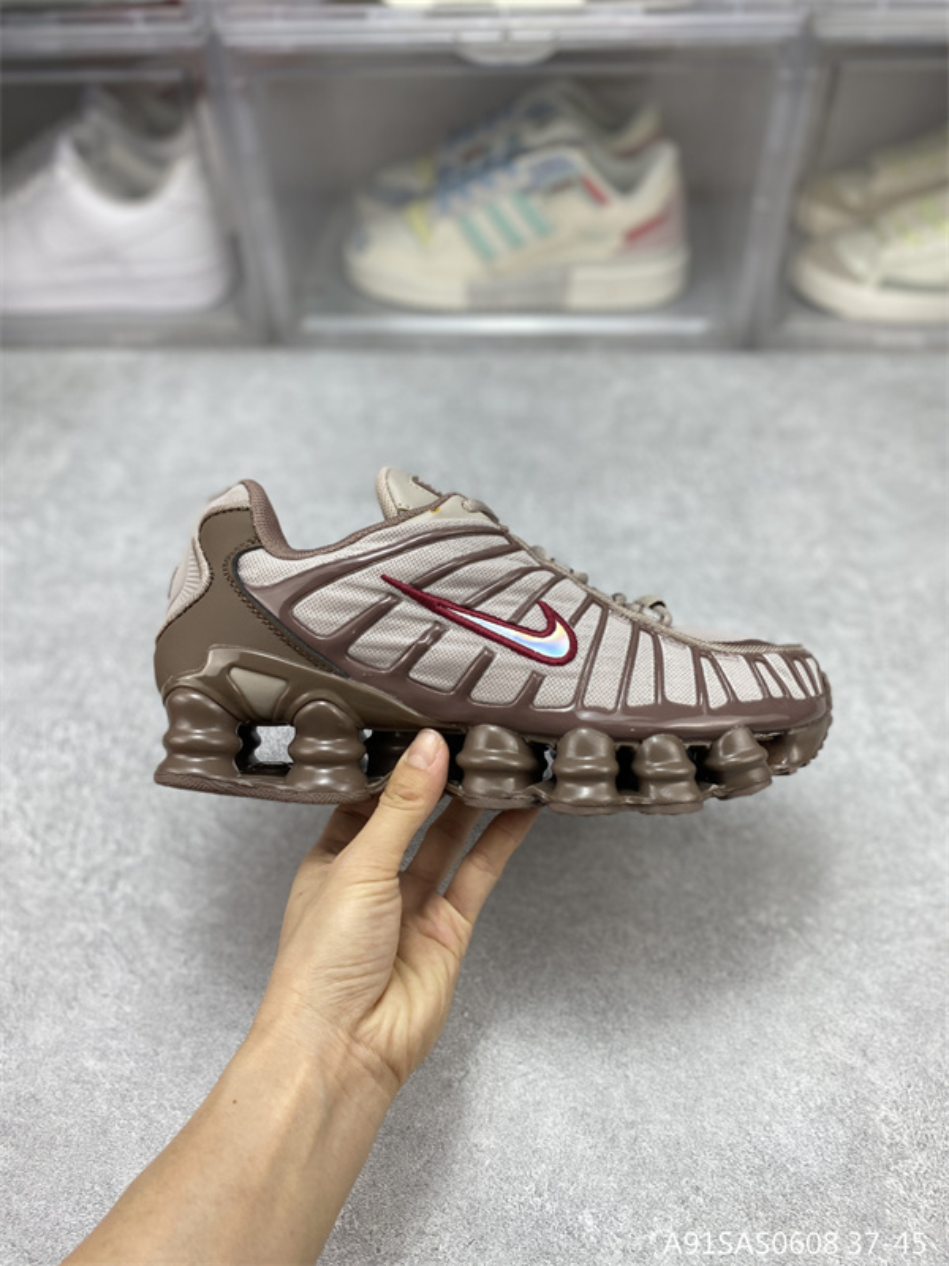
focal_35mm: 26
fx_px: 950
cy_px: 633
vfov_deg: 67.3
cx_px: 474
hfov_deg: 53.1
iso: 32
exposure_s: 1/138
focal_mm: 4.25
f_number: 1.8
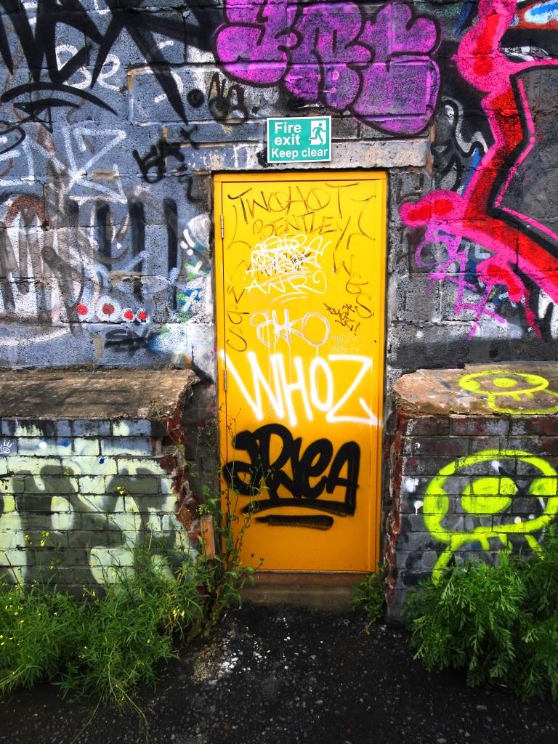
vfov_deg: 71.6
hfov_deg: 56.8
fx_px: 516
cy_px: 372
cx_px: 279
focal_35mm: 24
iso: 80
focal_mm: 4.1
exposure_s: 1/200
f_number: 3.5
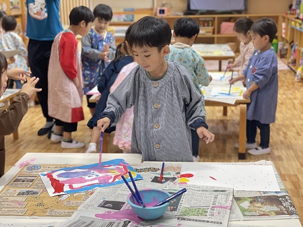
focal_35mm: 52
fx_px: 455
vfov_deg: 28.0
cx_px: 152
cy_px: 114
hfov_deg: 36.8
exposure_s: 1/100
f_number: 2
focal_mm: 6
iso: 160
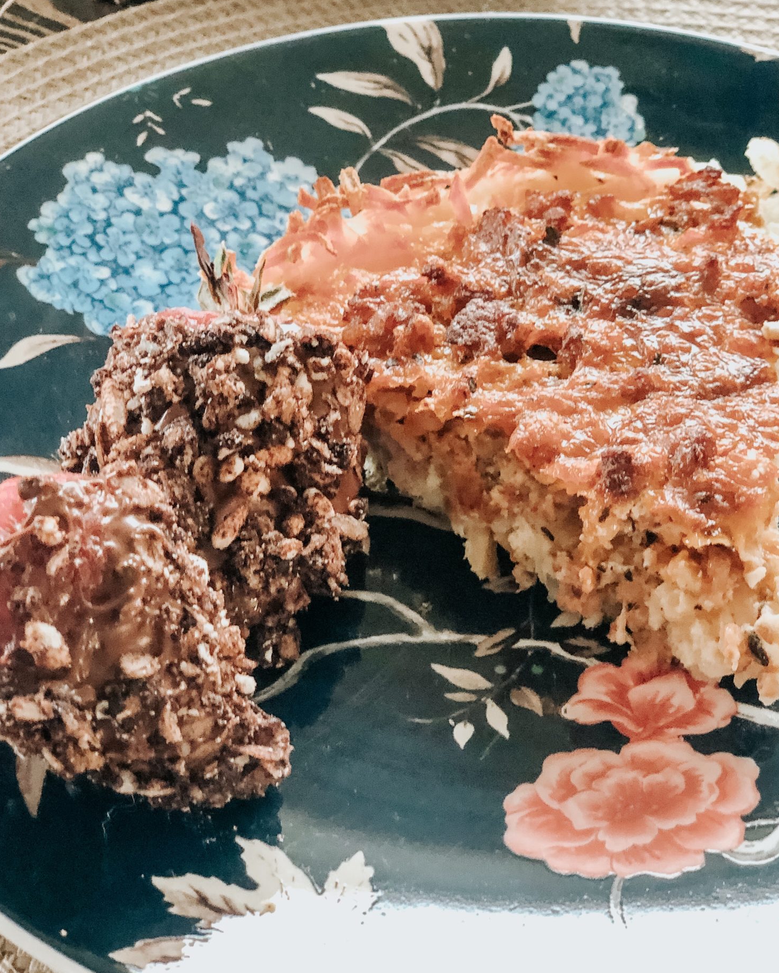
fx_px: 2046
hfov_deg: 21.5
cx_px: 475
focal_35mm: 71
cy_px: 449
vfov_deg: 26.8
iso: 100
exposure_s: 1/30
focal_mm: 6
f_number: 2.4
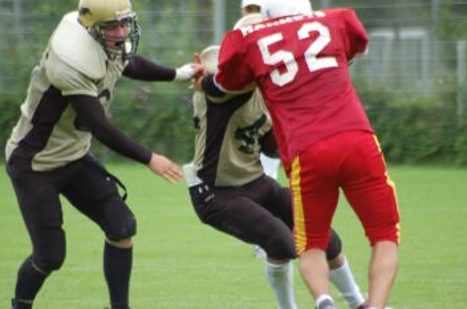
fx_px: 7494
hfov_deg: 3.6
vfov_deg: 2.4
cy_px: 156
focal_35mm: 579
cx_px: 232
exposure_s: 1/500
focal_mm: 300
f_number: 5.6
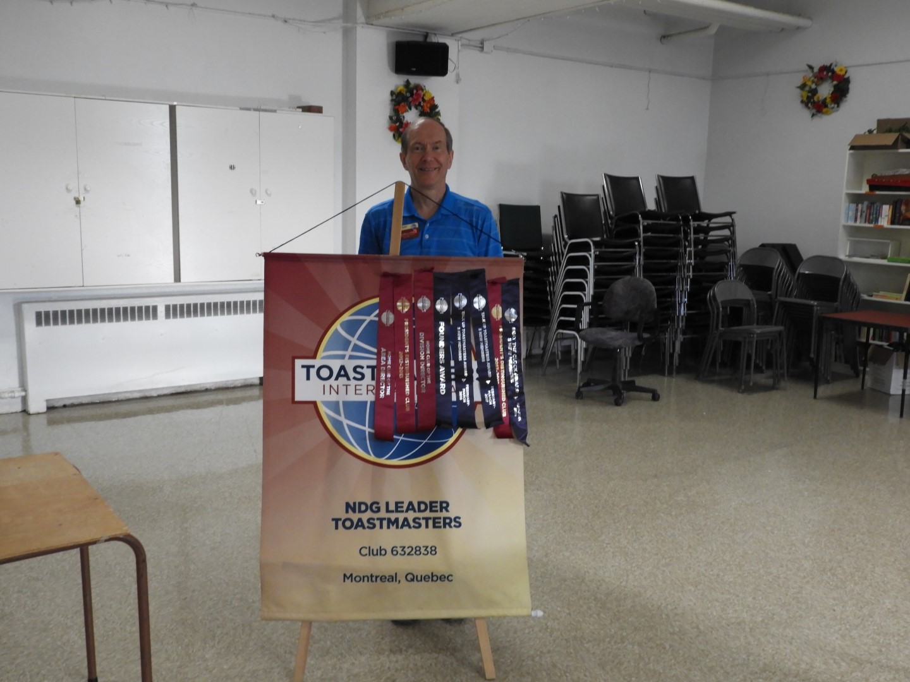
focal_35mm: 33
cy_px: 341
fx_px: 868
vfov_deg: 42.9
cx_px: 455
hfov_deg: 55.4
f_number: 3.6
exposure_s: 1/30
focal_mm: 5.9
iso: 360
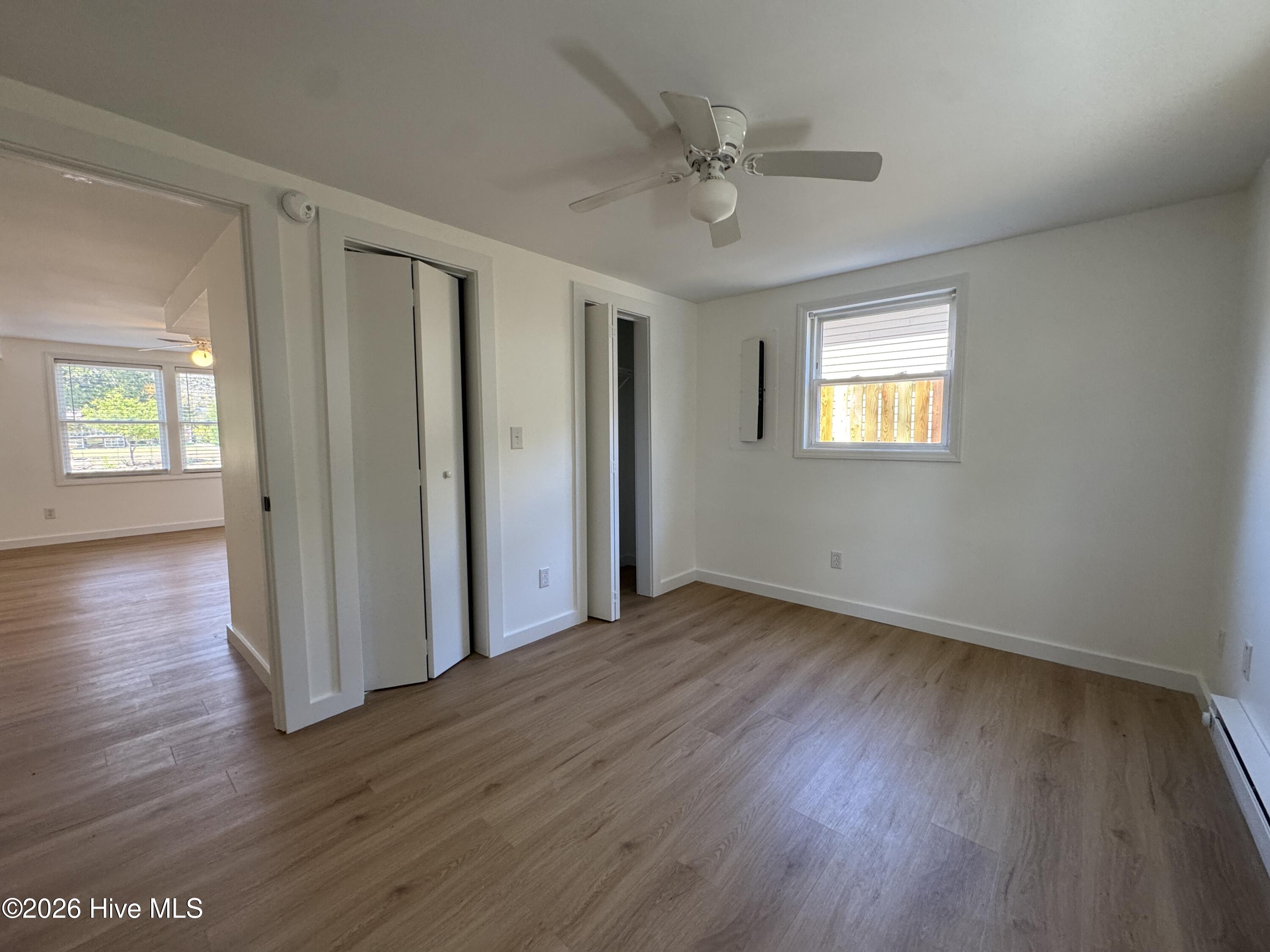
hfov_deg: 102.1
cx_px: 635
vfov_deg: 85.7
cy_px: 476
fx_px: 514
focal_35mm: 14
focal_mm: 2.22
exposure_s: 1/120
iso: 200
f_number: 2.2
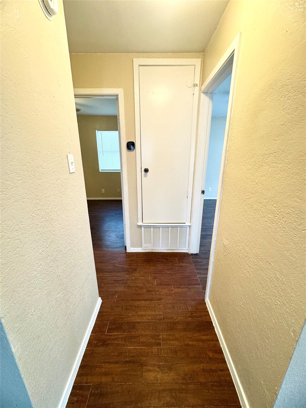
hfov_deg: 85.7
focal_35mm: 14
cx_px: 153
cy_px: 204
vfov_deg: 102.1
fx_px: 165
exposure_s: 1/60
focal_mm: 2.22
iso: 160
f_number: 2.2
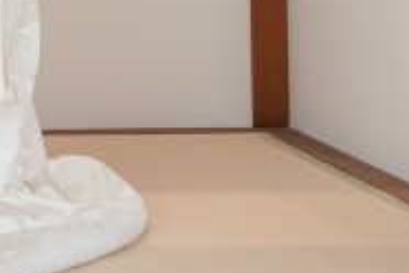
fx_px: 1928
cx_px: -422
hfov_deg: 11.0
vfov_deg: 7.9
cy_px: -201
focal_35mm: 170
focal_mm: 39.4
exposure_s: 1/125
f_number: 5
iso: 1250
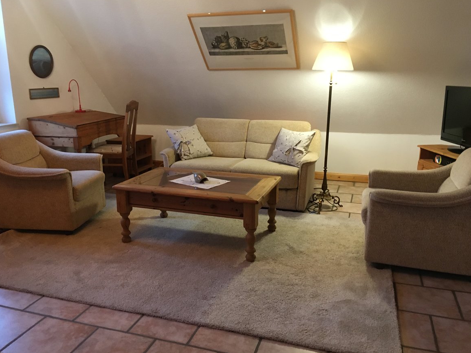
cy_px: 178
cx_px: 231
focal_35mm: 30
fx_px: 408
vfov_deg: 46.8
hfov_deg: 60.0
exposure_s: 1/25
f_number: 2.2
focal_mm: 4.15
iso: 200
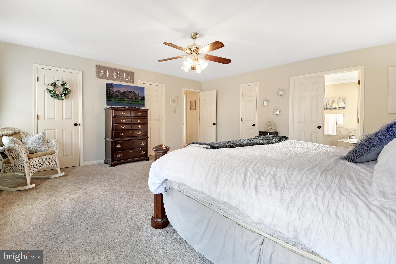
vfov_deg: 77.3
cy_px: 132
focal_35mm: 15
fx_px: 165
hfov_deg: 100.4
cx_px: 198
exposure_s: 1/8
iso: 100
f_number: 8
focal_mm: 10
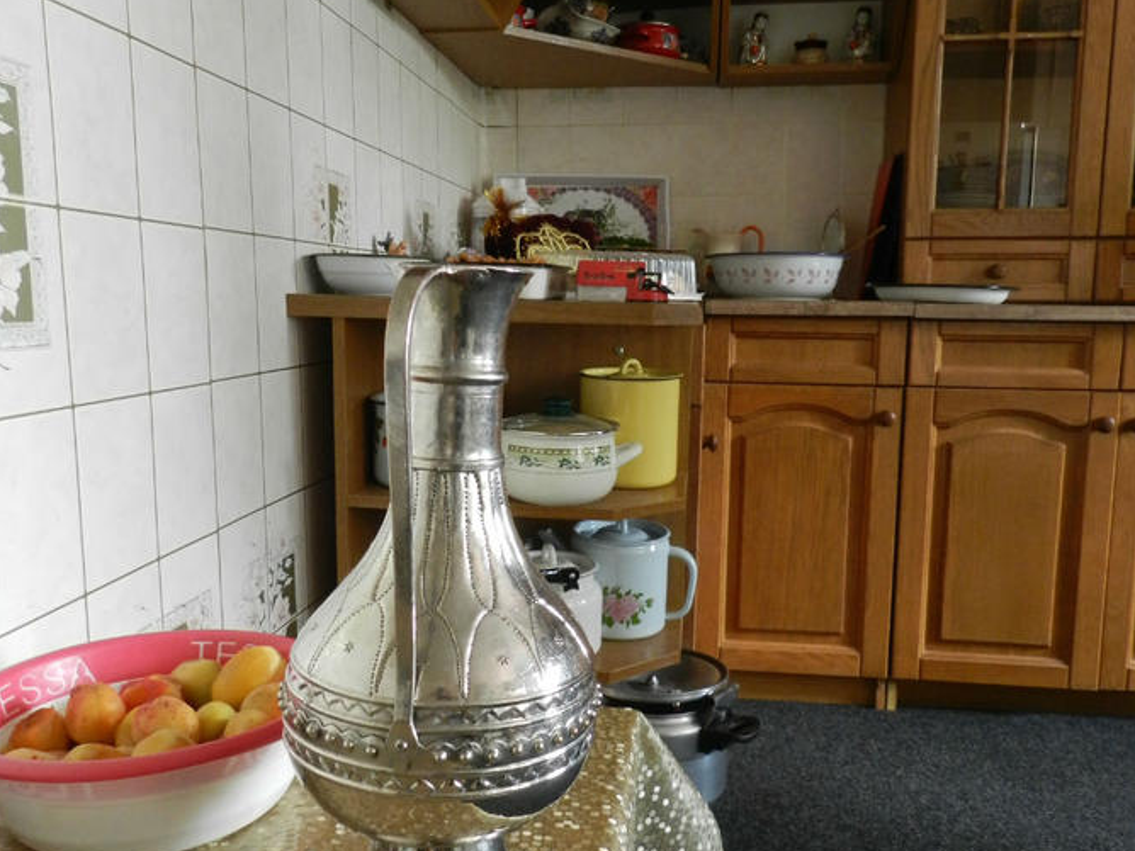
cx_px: 568
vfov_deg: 45.4
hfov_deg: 58.4
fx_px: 1016
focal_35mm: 31
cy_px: 443
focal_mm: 4
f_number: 3.4
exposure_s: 1/25
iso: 400
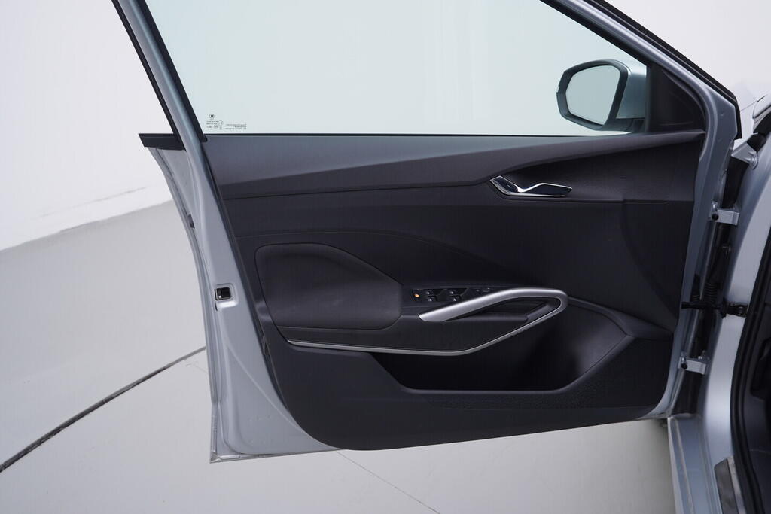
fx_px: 771
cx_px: 386
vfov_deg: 36.9
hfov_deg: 53.1
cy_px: 257
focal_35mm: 36
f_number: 4
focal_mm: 24
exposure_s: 1/60
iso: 125
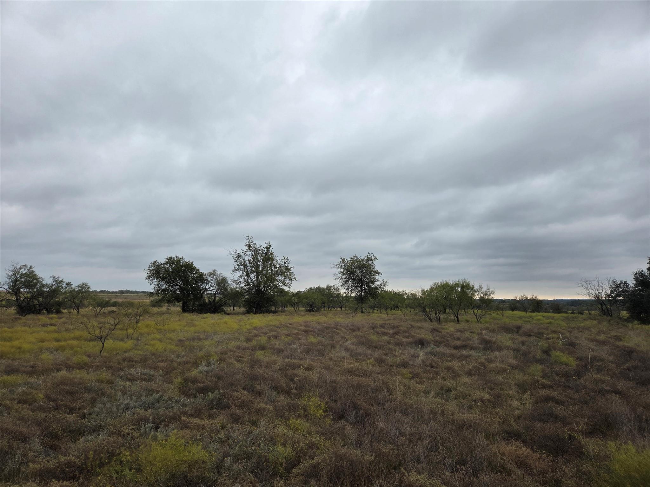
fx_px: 432
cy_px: 244
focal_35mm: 23
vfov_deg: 58.9
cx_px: 325
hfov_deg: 73.9
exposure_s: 1/3151
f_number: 1.8
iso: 80
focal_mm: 5.4
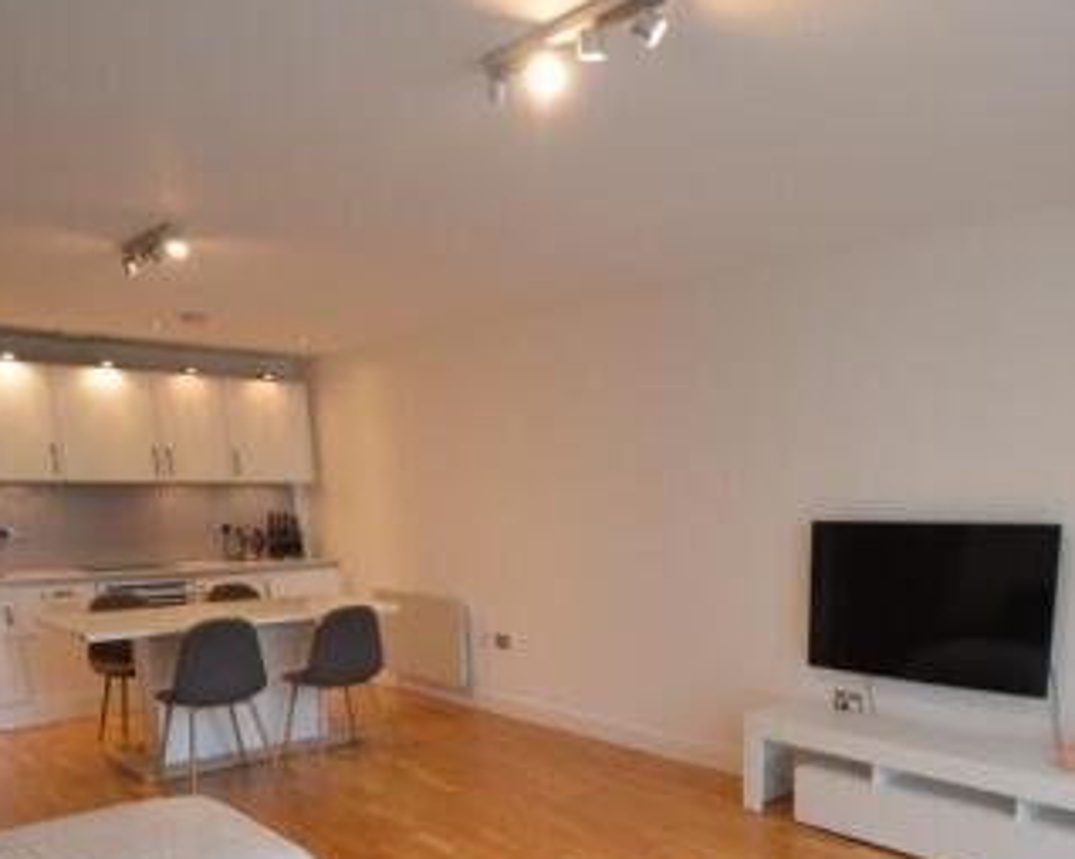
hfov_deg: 59.5
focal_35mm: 29
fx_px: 922
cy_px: 719
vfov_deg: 46.6
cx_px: 690
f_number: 4
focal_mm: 10
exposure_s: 1/60
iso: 400
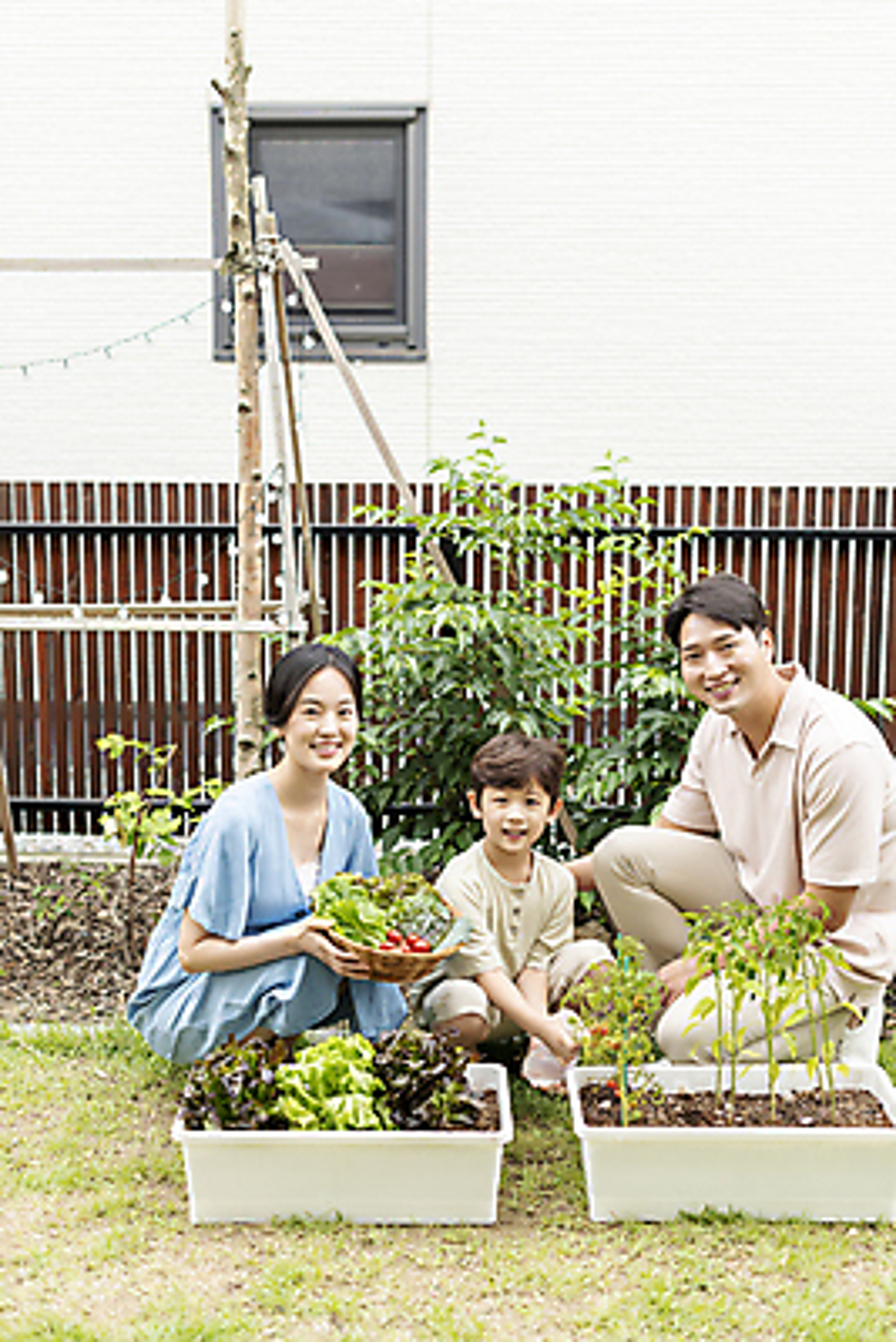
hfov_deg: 27.0
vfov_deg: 39.6
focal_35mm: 50
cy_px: 671
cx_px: 448
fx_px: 1865
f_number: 2.8
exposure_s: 1/640
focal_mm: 50
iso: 160
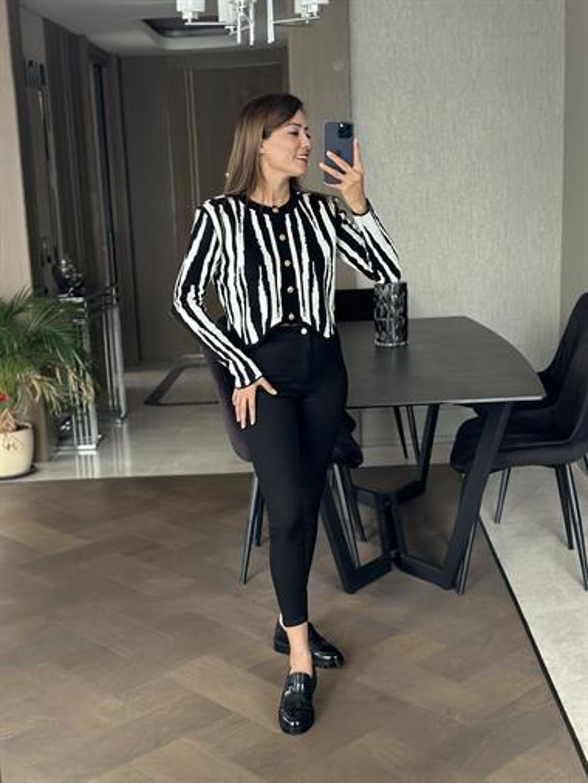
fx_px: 1086
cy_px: 392
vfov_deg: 39.6
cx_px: 294
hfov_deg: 30.3
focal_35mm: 48
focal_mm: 6.86
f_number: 1.78
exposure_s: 1/46
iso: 400
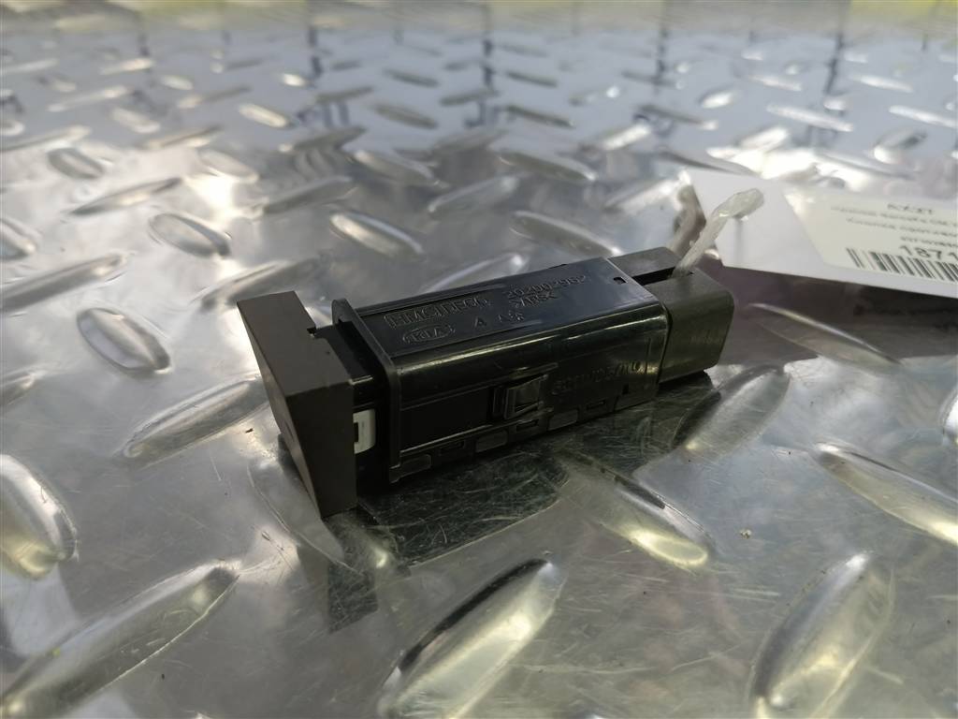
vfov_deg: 51.4
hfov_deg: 65.3
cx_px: 479
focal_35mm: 27
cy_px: 360
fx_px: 747
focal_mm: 4.11
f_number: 1.6
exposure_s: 1/100
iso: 153
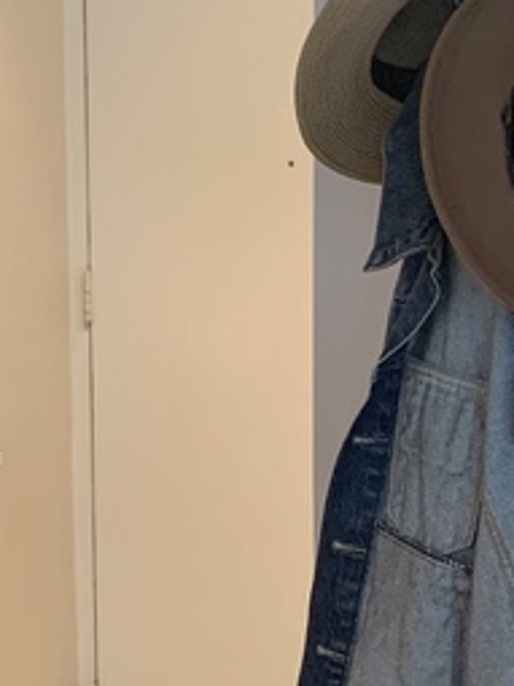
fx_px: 2180
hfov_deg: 13.4
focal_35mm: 110
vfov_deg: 17.5
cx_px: 137
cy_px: 689
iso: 320
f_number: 1.8
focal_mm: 4.25
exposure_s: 1/60
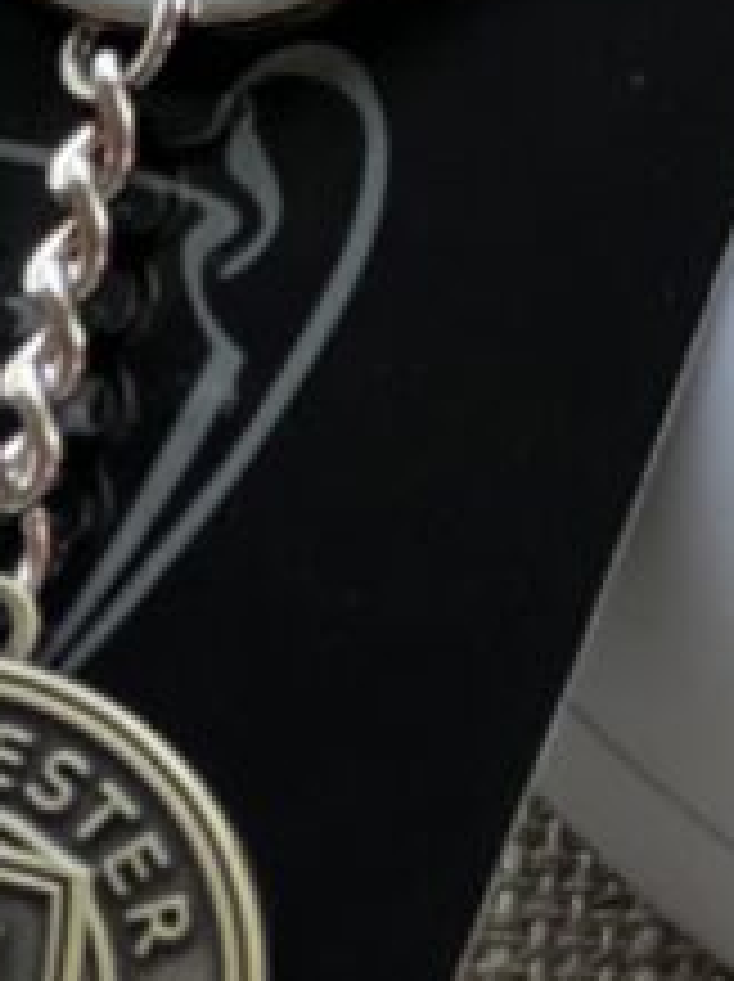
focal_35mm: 283
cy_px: 724
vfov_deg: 7.0
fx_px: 8017
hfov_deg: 5.2
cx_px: -23
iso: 400
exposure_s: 1/25
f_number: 2.8
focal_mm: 9
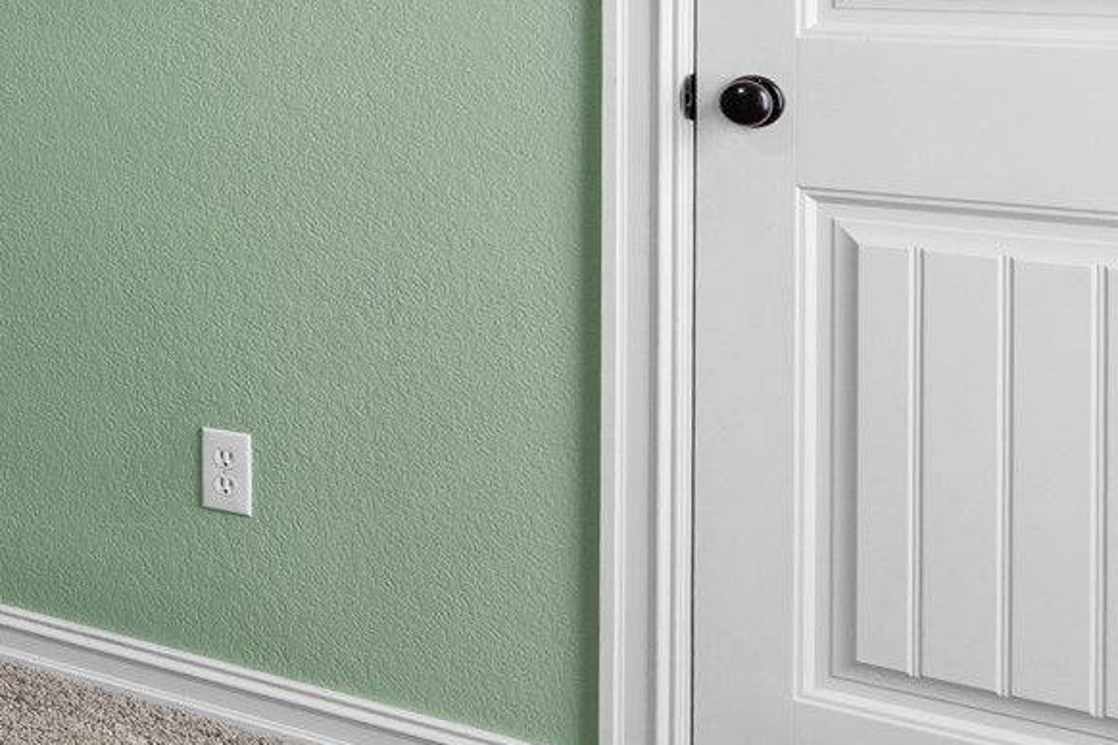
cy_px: -84
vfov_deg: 20.5
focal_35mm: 63
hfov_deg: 23.9
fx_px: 1956
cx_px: -630
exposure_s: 1/6
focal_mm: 18
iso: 640
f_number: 11
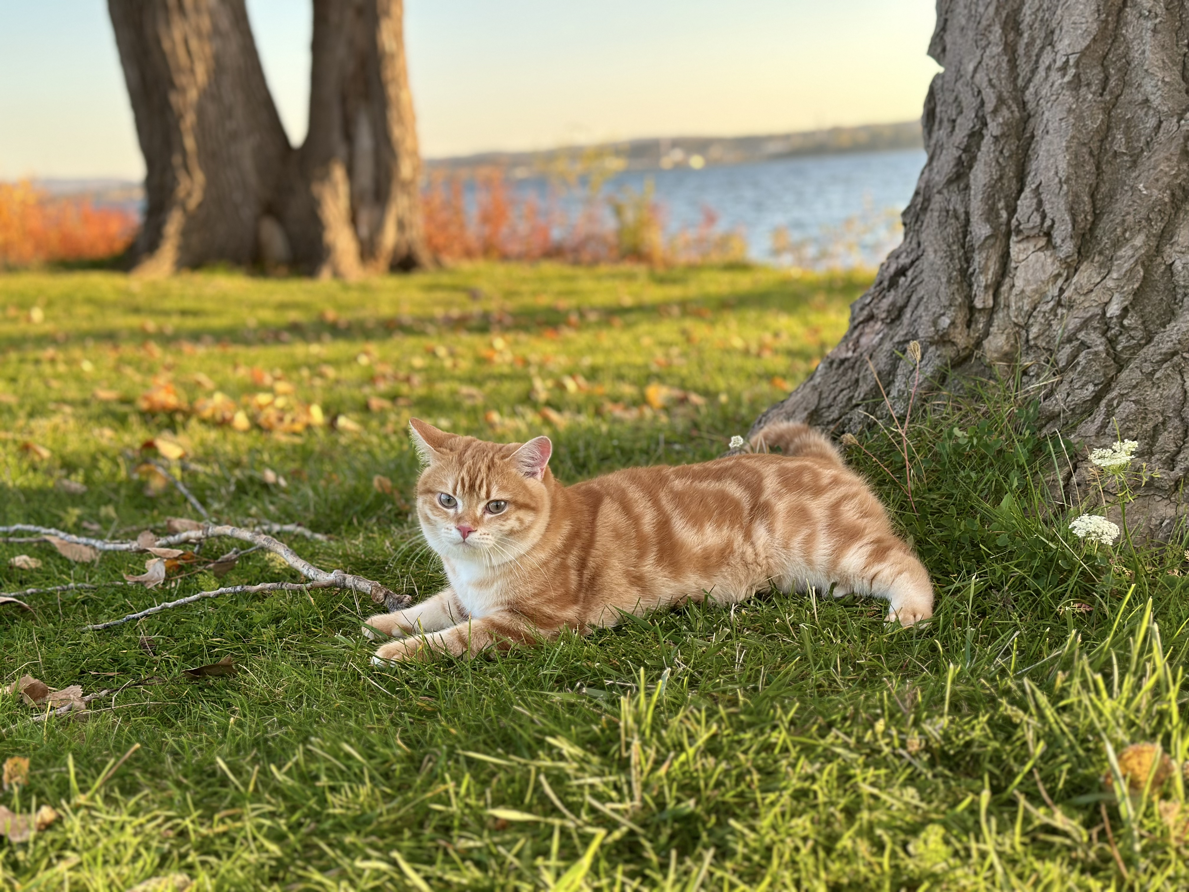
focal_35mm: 48
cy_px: 446
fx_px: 1649
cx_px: 594
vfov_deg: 30.3
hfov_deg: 39.7
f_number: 1.78
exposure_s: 1/446
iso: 80
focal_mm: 6.86
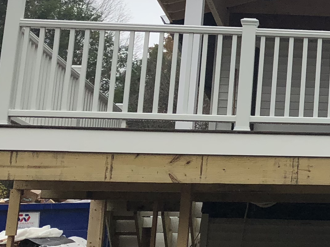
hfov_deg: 17.1
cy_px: 35
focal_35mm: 105
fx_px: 1001
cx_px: 477
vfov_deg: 14.0
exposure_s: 1/250
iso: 20
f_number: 1.8
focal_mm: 3.99
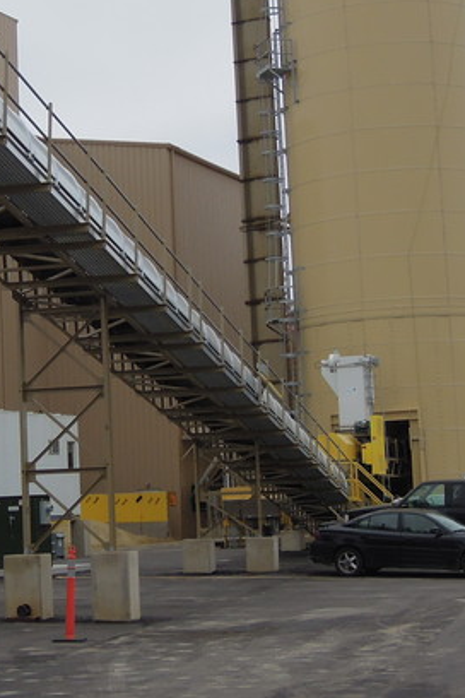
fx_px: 1821
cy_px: 228
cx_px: 50
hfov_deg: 14.4
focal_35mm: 94
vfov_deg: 21.6
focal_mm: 8.1
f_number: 3.1
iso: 160
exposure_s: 1/320
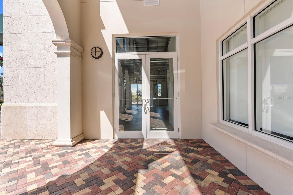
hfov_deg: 96.7
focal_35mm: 16
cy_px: 98
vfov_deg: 73.8
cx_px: 146
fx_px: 130
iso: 100
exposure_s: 1/50
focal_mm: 16
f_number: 8
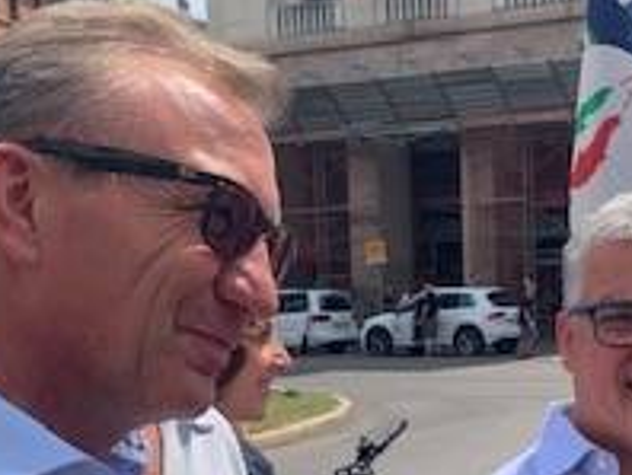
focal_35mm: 84
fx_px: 1535
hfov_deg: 23.1
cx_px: 466
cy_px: 427
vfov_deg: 17.4
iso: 25
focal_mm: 4.25
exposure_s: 1/1332
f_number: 1.8
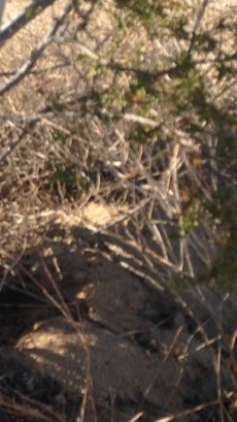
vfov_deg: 23.6
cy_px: 170
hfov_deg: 12.8
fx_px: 1006
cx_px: -105
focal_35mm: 90
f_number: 2.4
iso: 50
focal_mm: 4.12
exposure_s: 1/951
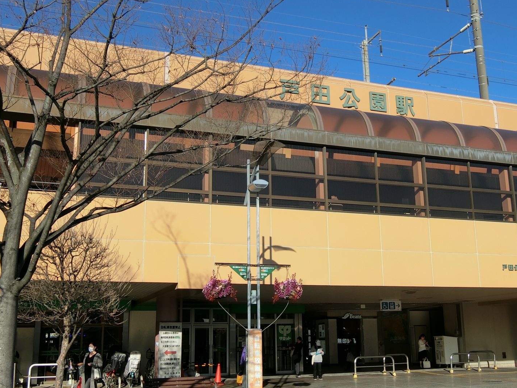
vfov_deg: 33.6
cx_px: 293
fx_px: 642
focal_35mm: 43
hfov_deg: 43.8
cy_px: 194
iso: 80
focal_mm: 6.4
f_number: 8.2
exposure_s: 1/200
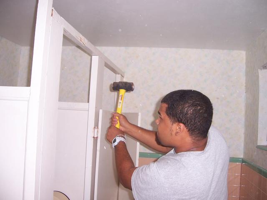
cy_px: 100
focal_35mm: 36
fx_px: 278
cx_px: 134
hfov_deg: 51.4
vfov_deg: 39.7
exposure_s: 1/60
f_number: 3
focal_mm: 6
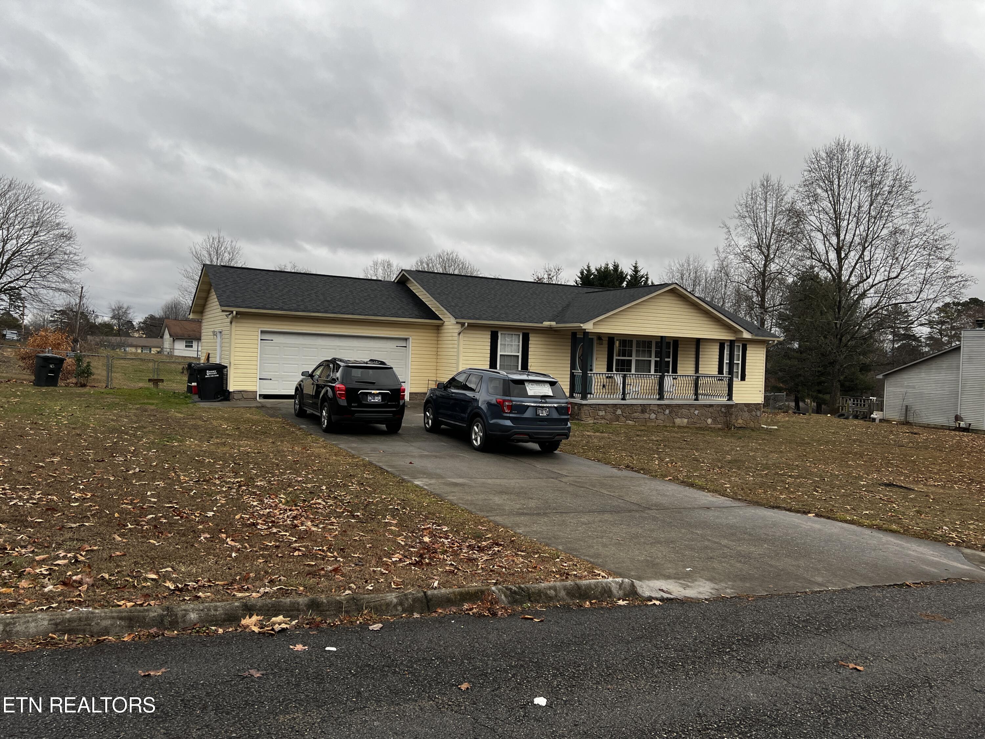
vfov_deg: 53.1
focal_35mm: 26
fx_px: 740
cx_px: 492
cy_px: 370
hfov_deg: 67.3
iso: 50
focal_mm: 5.7
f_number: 1.5
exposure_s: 1/331
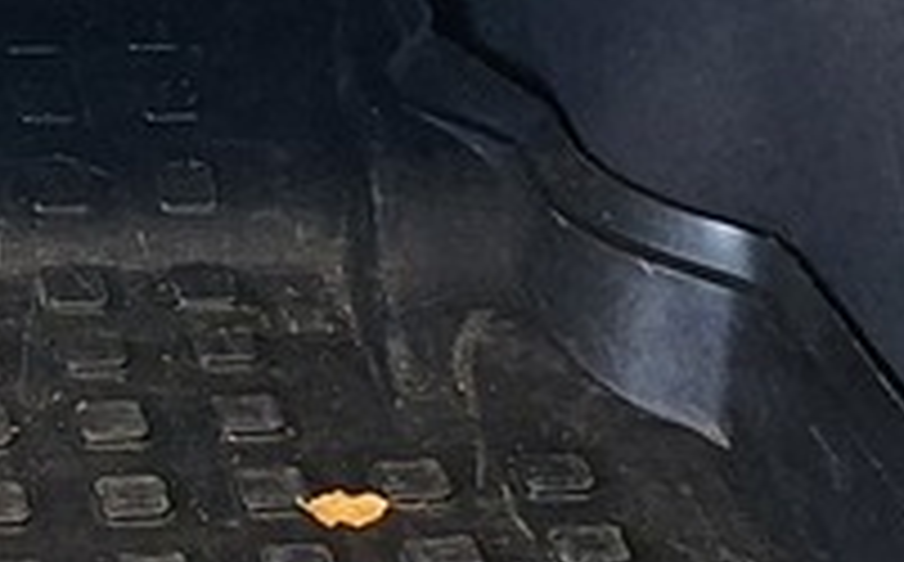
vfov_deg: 7.4
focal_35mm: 175
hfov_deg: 11.3
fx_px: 4305
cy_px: -166
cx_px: -594
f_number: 1.8
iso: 250
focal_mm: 5.54
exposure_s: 1/100
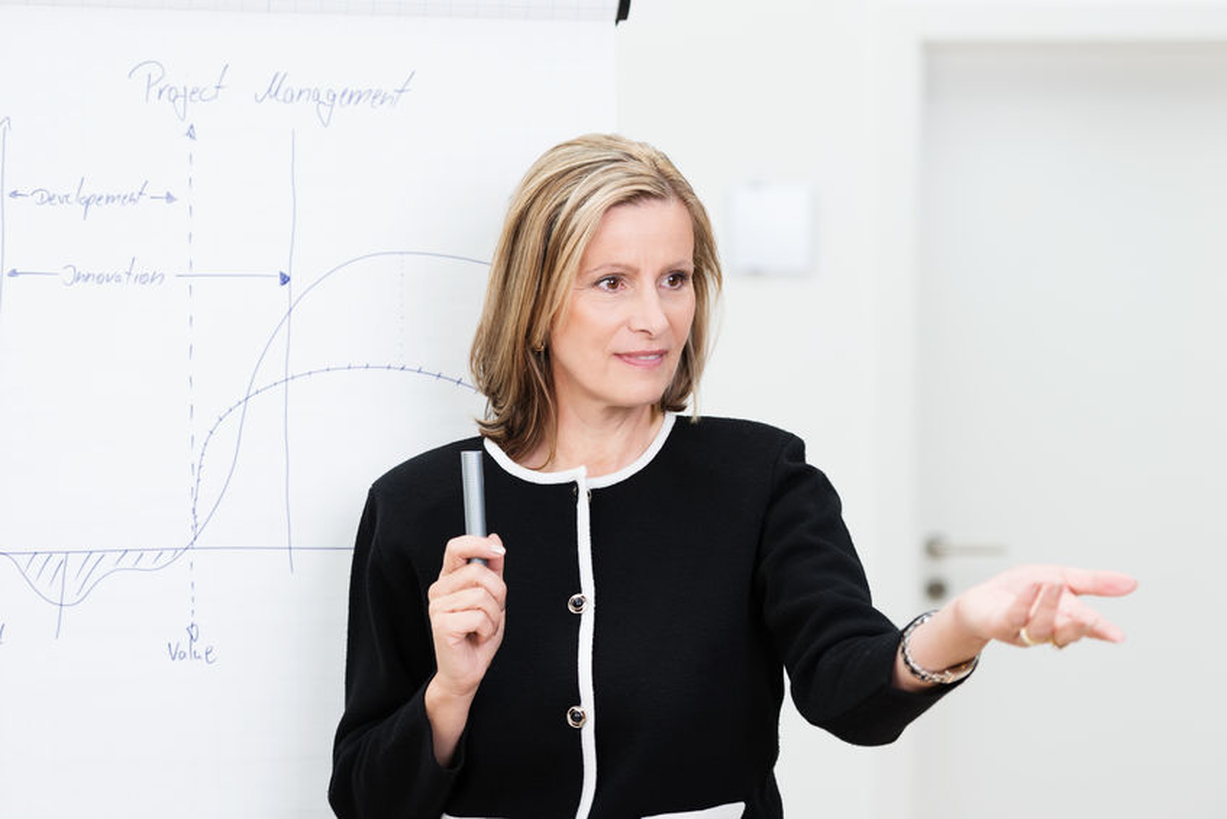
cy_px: 410
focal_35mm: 100
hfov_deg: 20.4
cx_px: 614
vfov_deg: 13.7
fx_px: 3409
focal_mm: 100
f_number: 3.5
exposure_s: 1/160
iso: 100
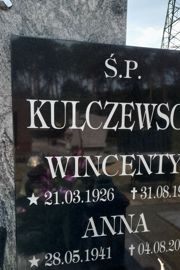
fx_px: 270
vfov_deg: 52.6
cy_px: 167
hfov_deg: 36.9
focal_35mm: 36
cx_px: 89
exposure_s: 1/117
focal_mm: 4.6
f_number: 2
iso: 20
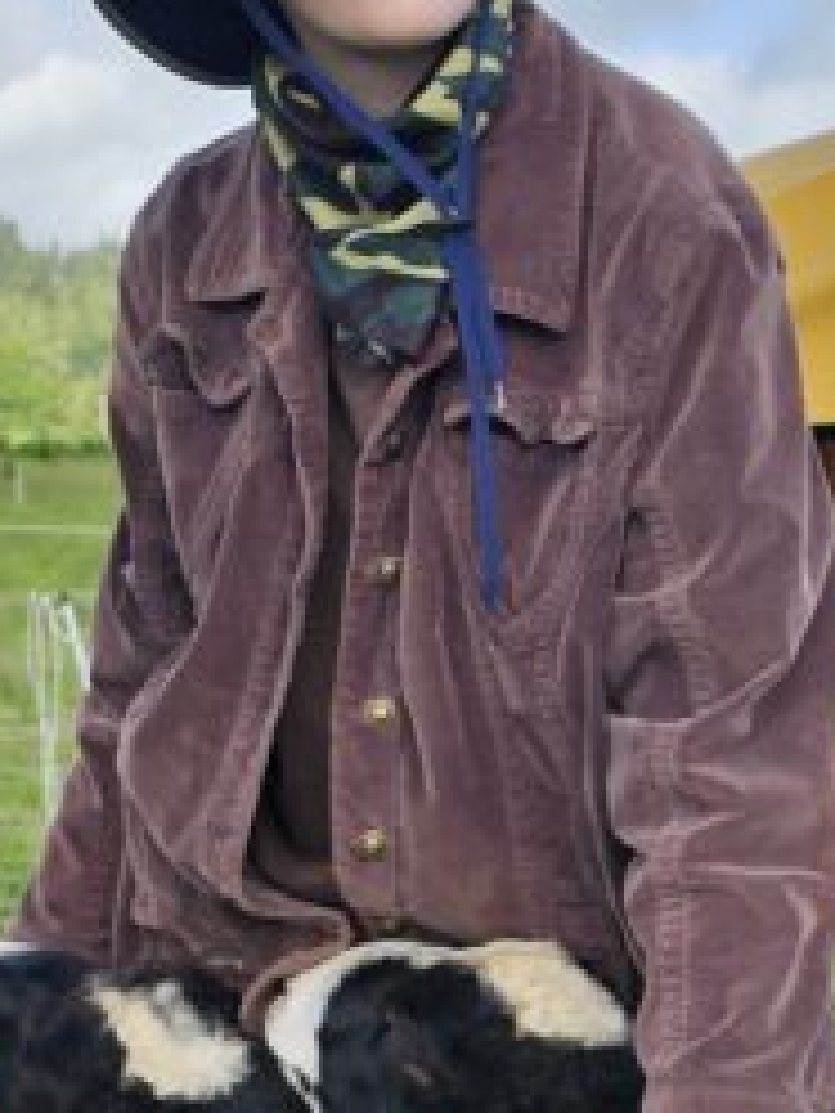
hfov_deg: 15.0
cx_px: 727
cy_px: 969
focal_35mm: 98
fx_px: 3152
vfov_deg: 19.7
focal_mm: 6.3
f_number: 1.7
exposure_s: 1/376
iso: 10
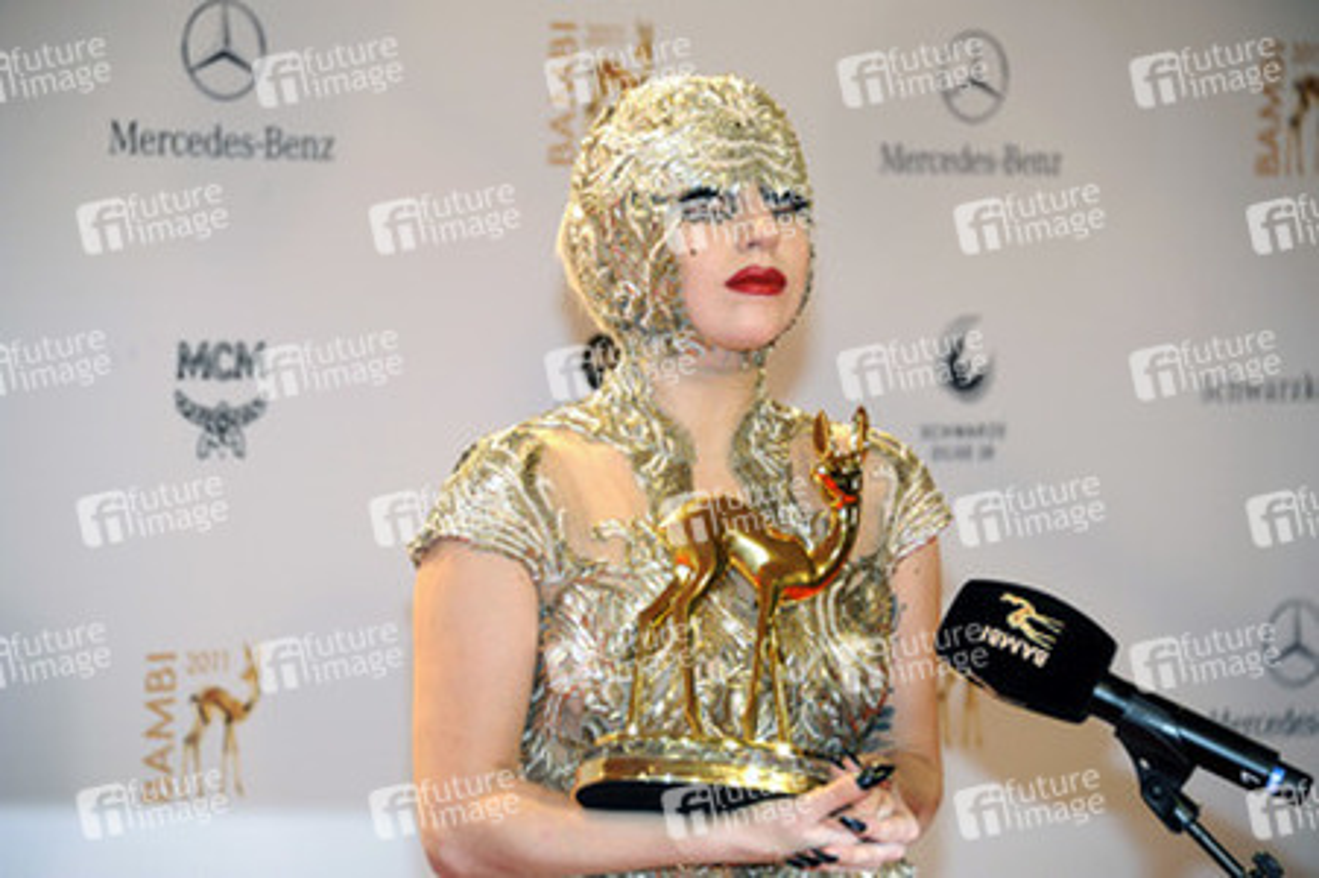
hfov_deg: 11.4
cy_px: 439
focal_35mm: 180
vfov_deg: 7.6
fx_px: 6590
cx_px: 660
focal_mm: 180
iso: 1000
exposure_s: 1/125
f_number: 5.6
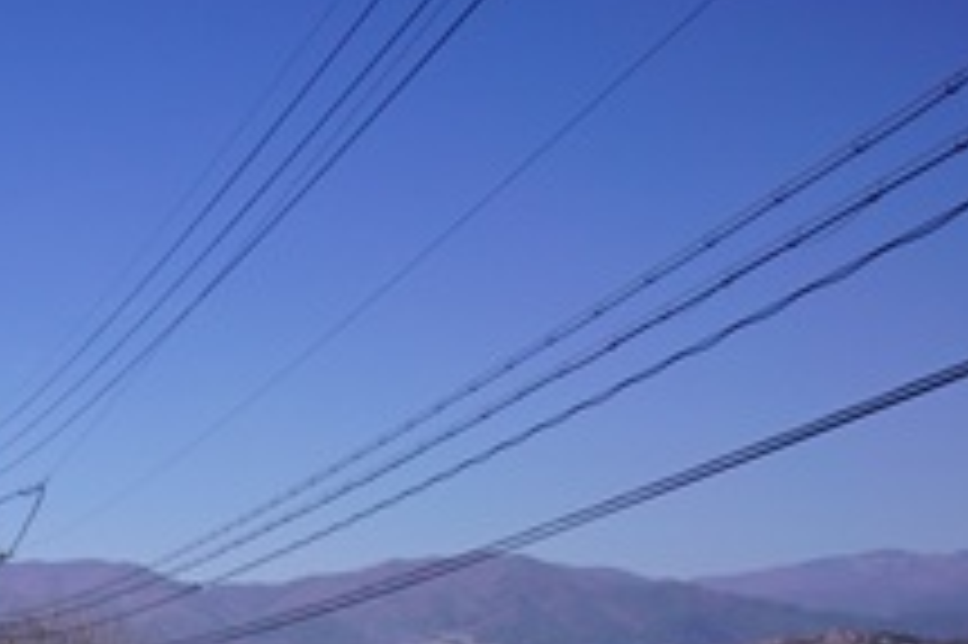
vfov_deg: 20.4
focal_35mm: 55
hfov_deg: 27.0
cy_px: 1009
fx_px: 1478
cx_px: -443
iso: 100
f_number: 10
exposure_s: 1/200
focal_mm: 10
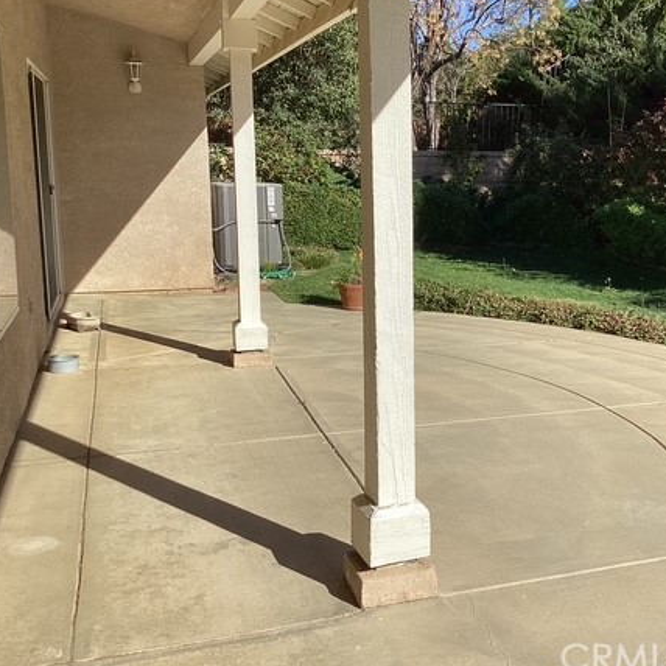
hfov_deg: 39.9
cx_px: 490
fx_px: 892
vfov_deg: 40.9
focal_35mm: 41
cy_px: 307
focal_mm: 3.3
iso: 25
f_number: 2.4
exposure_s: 1/1812
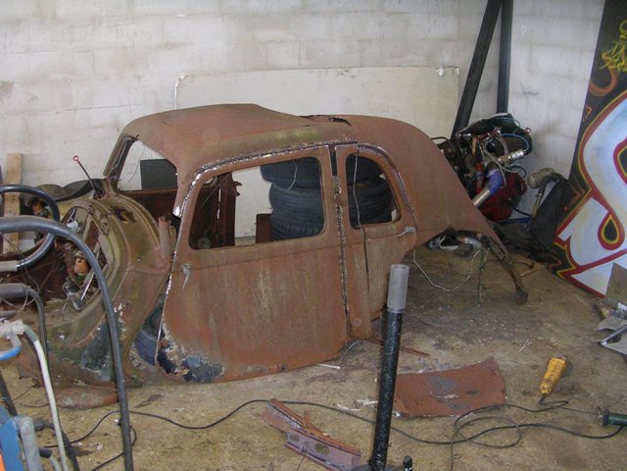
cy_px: 236
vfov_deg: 37.7
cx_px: 314
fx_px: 688
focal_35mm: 38
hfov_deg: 49.0
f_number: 2.8
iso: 183
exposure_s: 1/60.1
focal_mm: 5.8
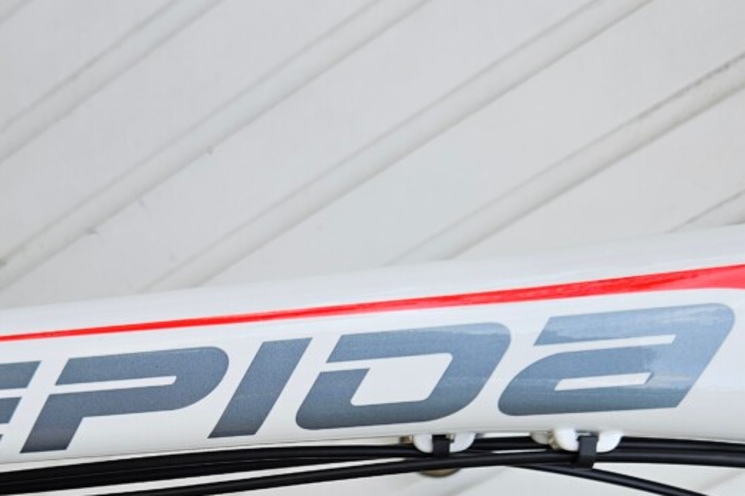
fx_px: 972
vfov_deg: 27.3
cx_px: 259
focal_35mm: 47
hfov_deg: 41.5
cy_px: 476
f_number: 1.8
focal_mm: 5.4
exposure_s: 1/100
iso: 32
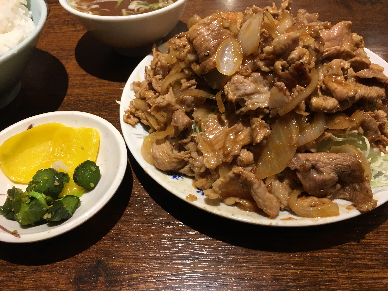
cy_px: 146
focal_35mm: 29
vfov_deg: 48.2
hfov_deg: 61.7
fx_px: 325
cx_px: 194
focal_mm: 4.15
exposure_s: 1/30
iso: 50
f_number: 2.2
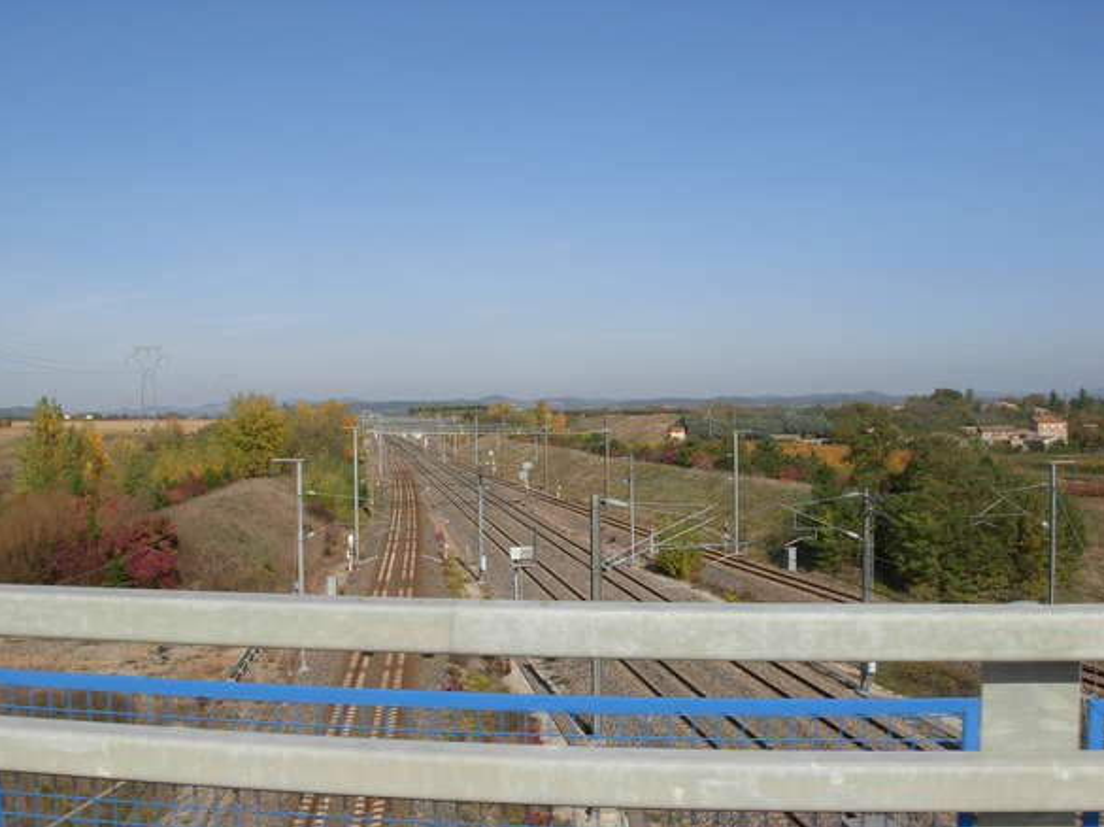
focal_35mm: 39
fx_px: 1243
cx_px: 562
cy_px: 421
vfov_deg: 36.8
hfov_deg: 47.9
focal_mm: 6.3
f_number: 4.9
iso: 79
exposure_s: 1/724
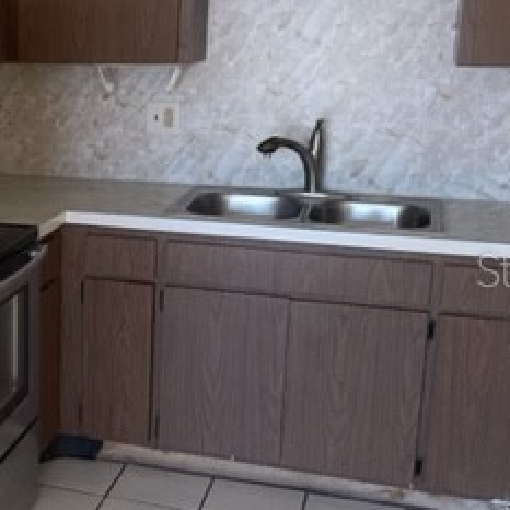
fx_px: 1050
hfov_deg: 25.7
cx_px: -18
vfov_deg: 27.3
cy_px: 269
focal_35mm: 63
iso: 100
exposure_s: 1/121
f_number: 1.6
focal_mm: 4.2
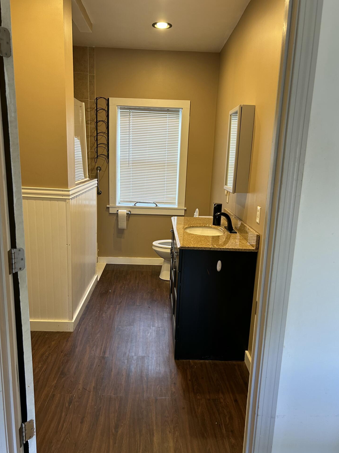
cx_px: 166
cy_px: 235
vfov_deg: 65.3
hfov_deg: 51.3
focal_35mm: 27
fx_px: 353
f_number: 1.5
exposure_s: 1/60
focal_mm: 5.7
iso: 125
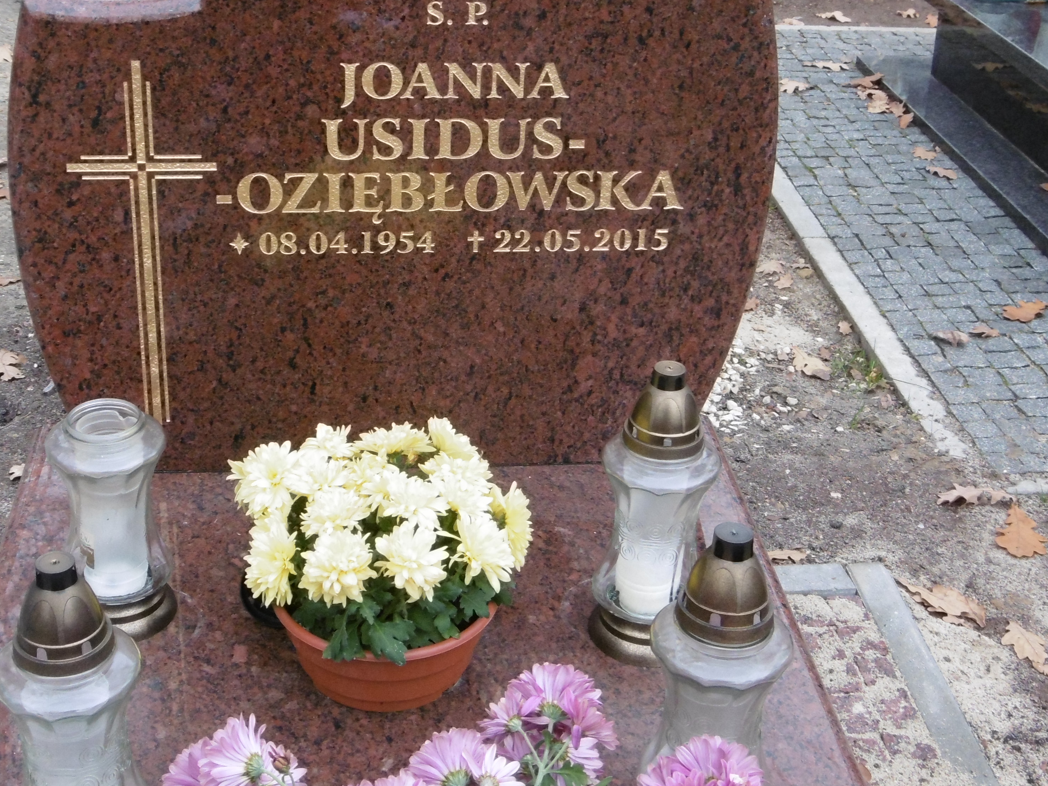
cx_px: 461
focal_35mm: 59
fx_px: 1786
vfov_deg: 24.7
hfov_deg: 32.7
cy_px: 263
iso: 200
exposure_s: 1/60
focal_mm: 6.8
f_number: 3.7
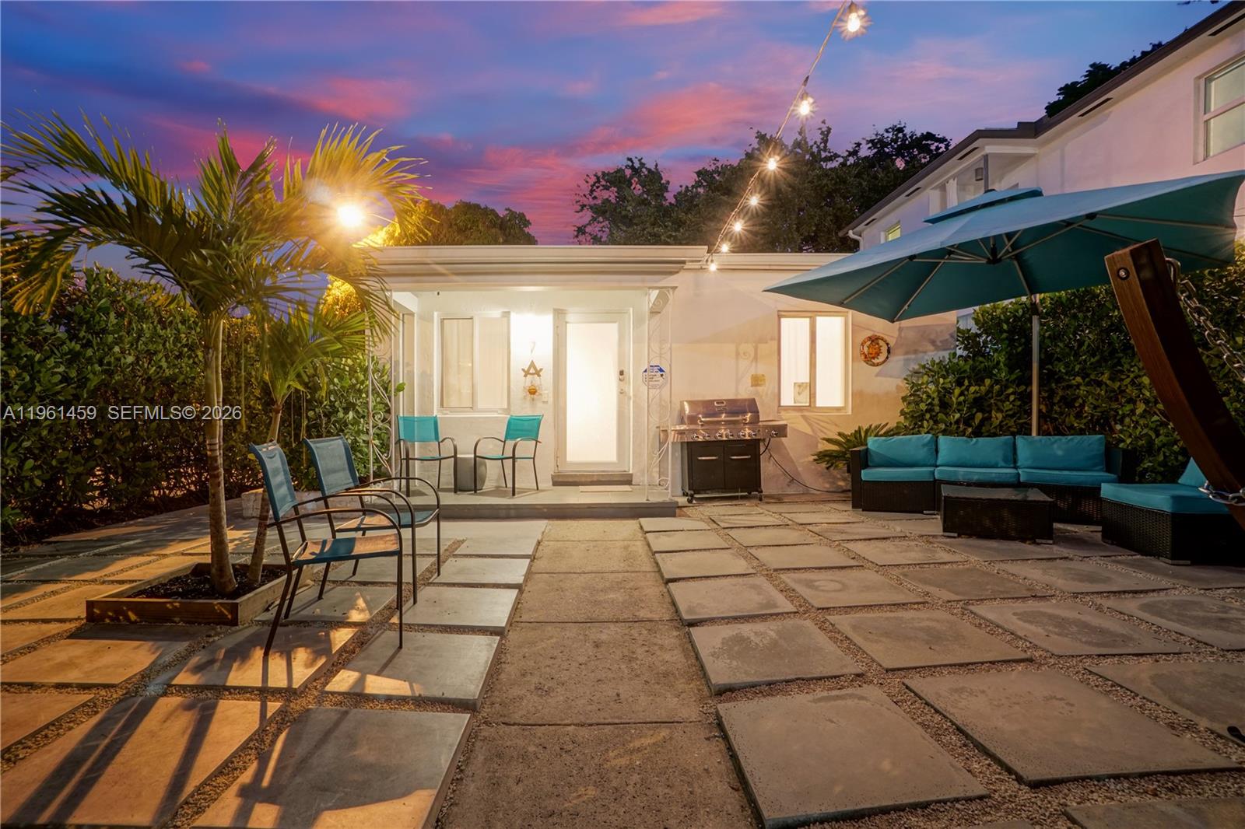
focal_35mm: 15
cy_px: 414
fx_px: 519
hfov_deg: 100.4
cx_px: 622
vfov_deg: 77.3
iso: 500
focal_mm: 10
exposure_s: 5
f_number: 9
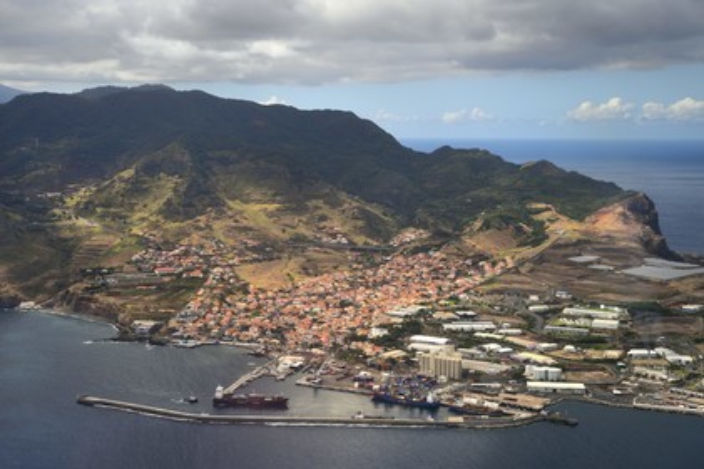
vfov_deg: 25.9
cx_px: 352
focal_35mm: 52
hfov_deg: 38.2
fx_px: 1016
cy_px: 234
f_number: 7.1
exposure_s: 1/800
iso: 200
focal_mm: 52
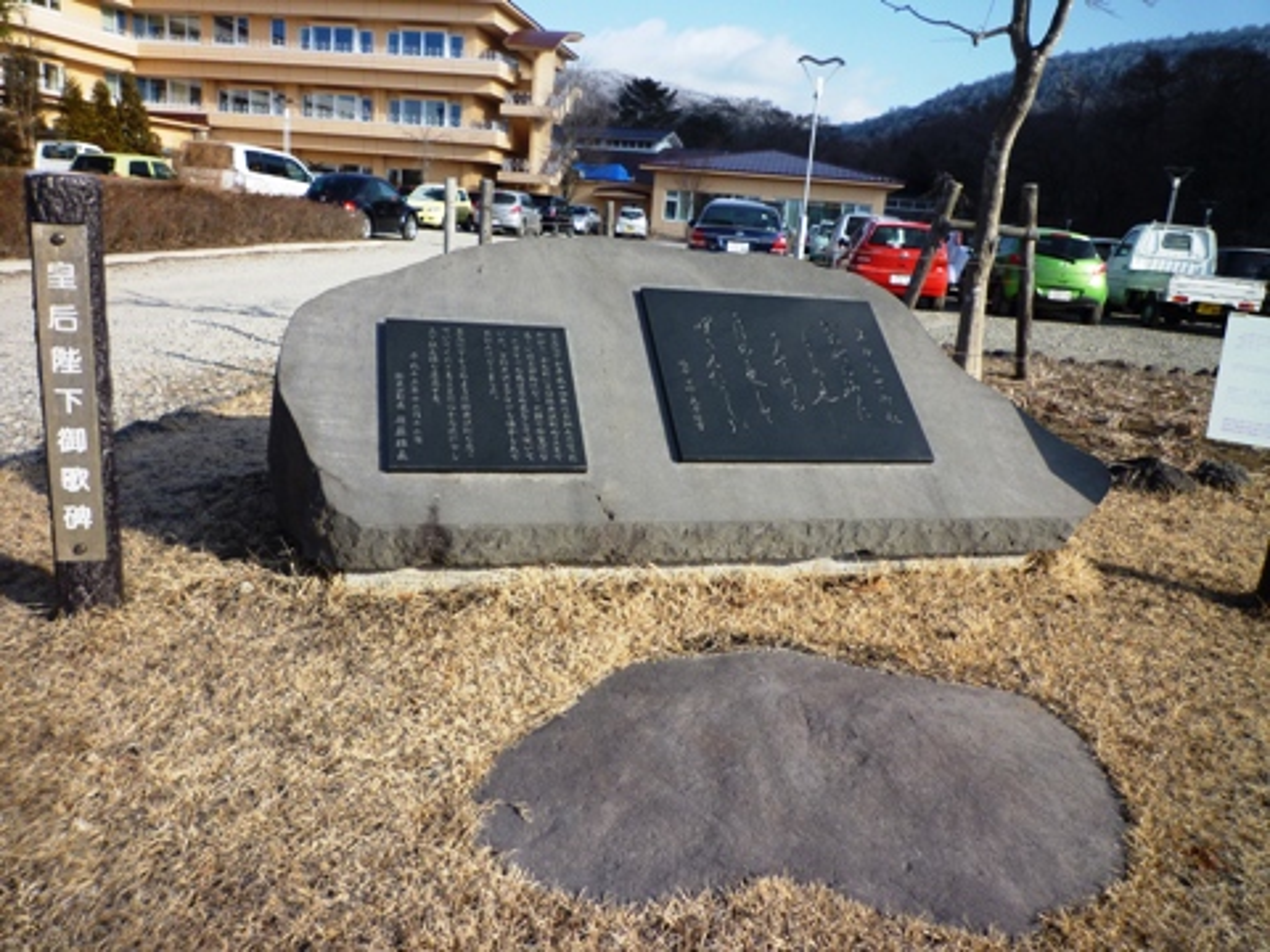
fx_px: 917
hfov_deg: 69.4
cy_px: 476
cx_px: 635
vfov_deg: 54.9
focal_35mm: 25
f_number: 3.5
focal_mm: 4.4
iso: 80
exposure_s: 1/640
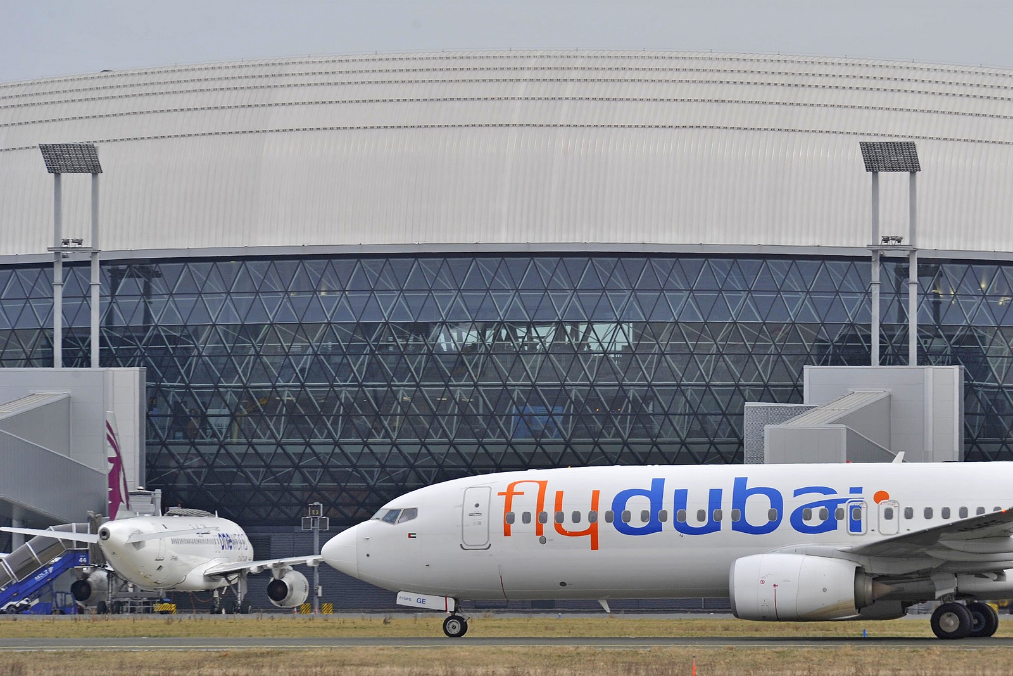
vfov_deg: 3.4
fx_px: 11256
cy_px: 338
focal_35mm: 400
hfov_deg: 5.2
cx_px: 506
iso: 320
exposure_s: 1/500
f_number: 9
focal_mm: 400
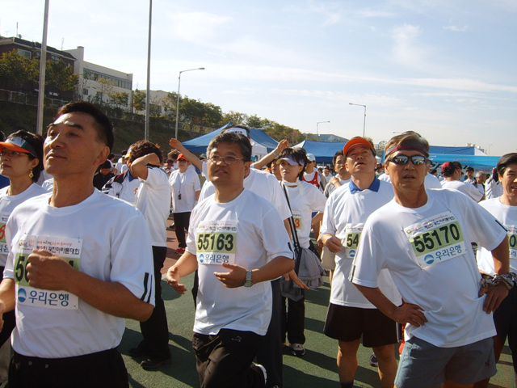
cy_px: 194
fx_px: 523
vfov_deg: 40.7
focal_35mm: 35
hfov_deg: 52.6
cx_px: 258
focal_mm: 5.8
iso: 50
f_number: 5.8
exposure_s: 1/500
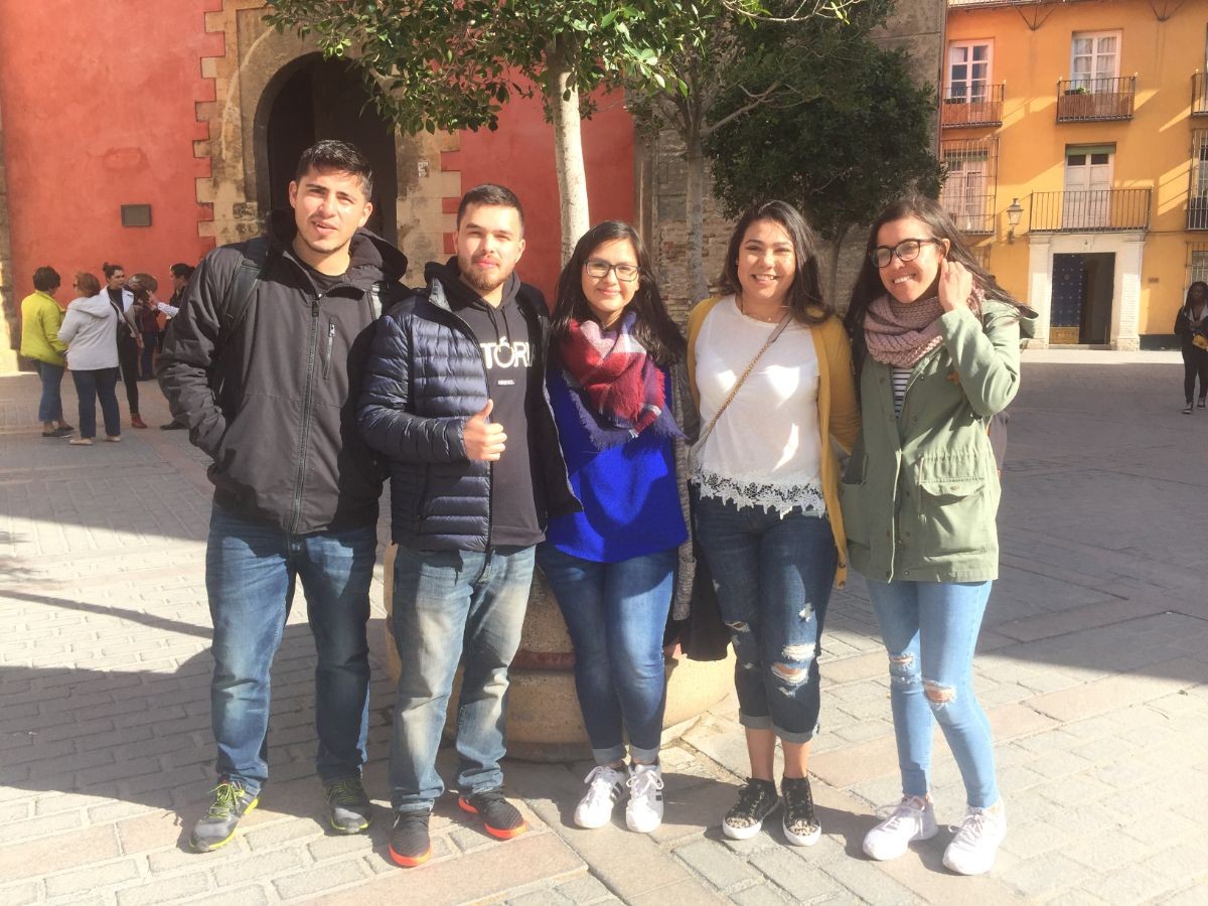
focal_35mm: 29
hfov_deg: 61.7
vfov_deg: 48.2
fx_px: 1012
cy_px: 453
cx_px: 604
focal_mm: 4.15
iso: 32
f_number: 2.2
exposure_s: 1/879
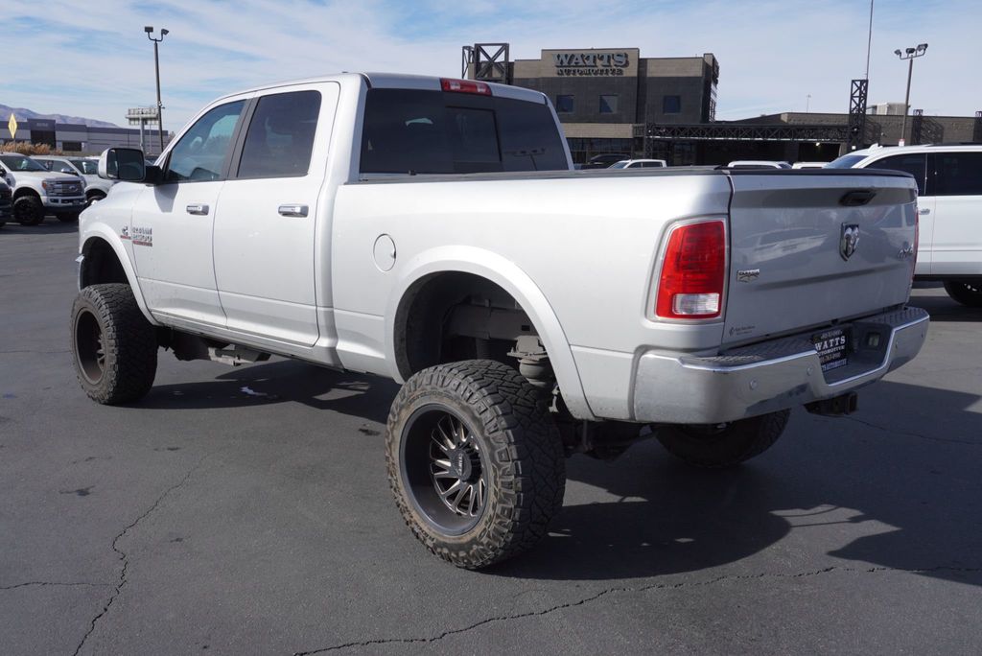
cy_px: 328
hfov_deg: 57.2
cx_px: 491
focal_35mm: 33
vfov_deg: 40.0
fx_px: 901
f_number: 8
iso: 100
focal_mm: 22
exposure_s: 1/320
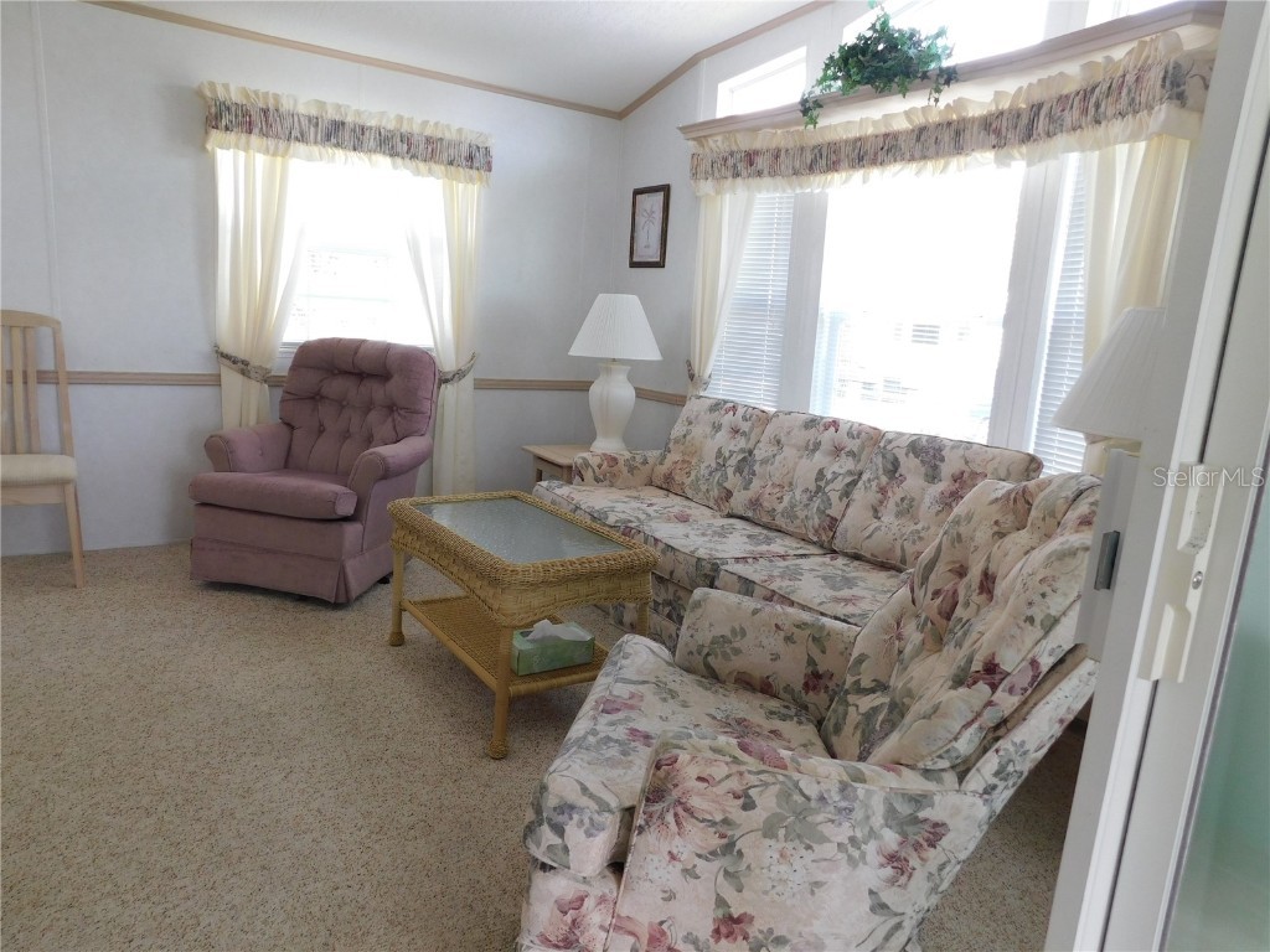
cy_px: 476
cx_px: 635
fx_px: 844
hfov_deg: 73.9
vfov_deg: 58.9
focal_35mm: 23
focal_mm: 4
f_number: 3
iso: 125
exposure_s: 1/40
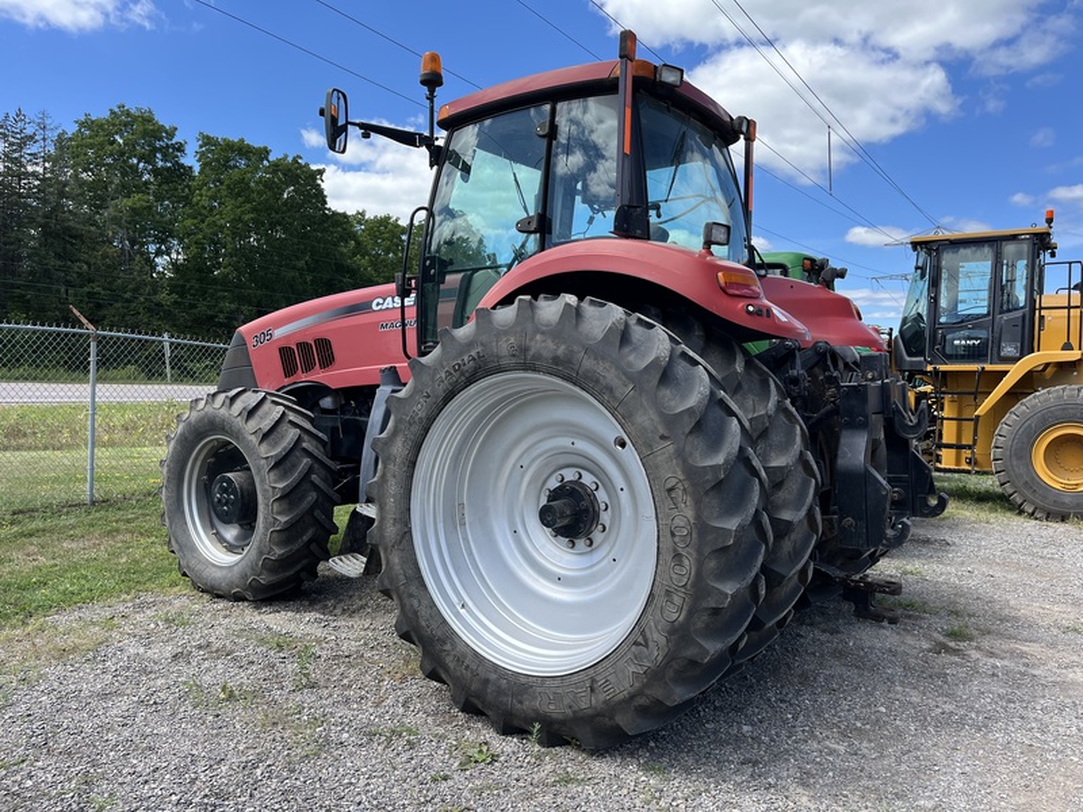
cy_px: 406
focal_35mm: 26
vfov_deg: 53.1
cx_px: 542
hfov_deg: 67.3
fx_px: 813
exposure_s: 1/1441
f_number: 1.6
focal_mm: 5.1
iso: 50
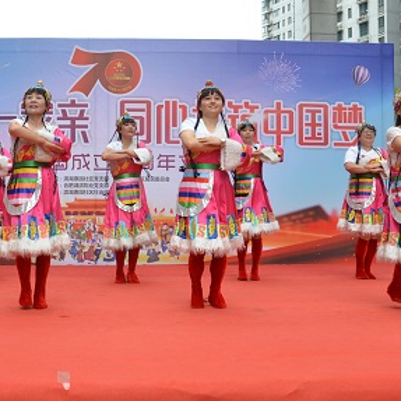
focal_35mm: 48
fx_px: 629
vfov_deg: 35.3
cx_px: 148
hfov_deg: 35.1
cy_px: 219
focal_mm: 18
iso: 640
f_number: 6.3
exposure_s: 1/160
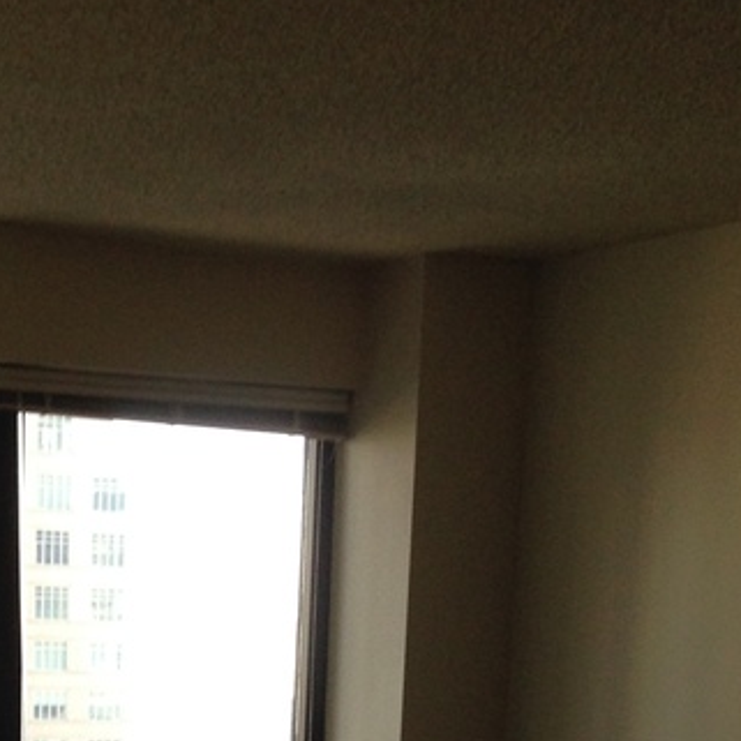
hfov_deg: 17.1
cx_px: -113
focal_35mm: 98
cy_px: 1147
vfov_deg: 16.1
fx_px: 2373
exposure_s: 1/120
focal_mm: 4.12
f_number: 2.4
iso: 80
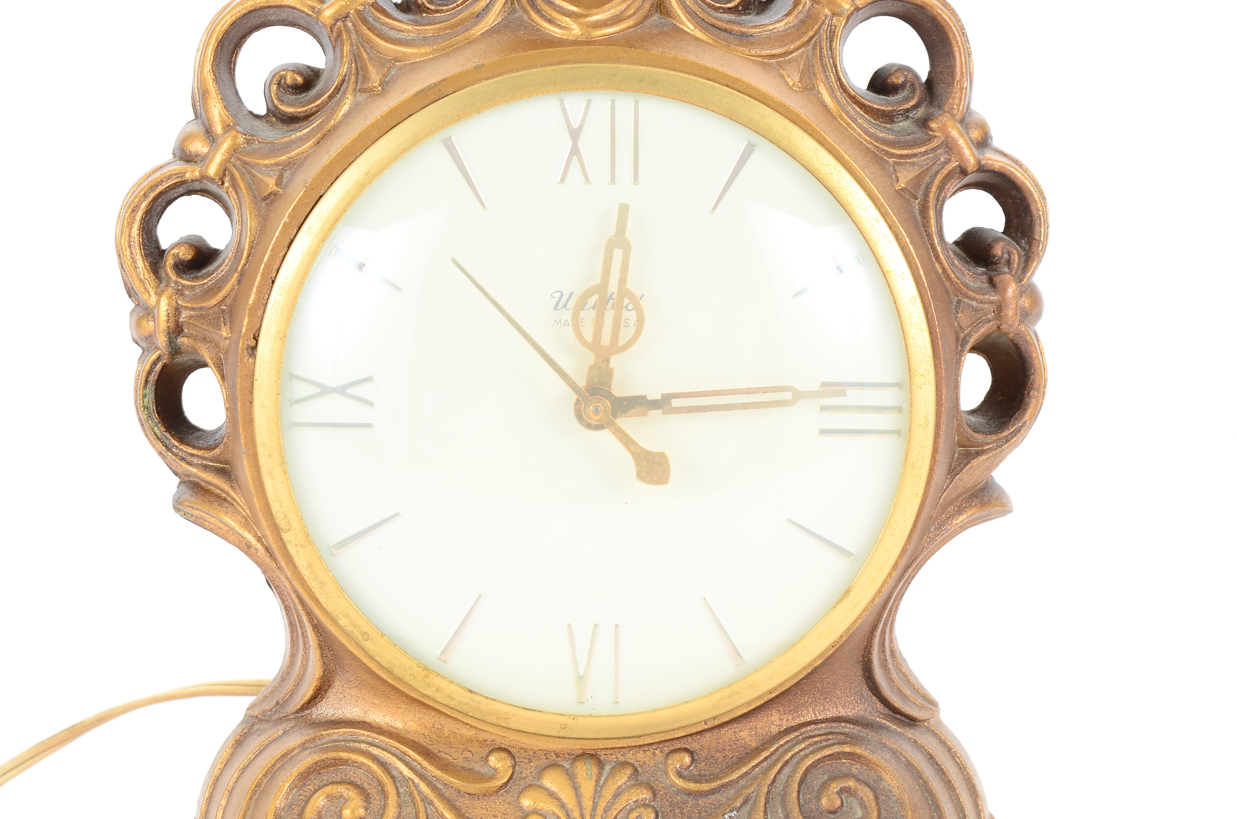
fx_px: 2829
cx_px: 618
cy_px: 410
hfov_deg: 24.7
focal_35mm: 82
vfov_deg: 16.5
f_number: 10
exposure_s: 1/80
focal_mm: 55
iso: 250
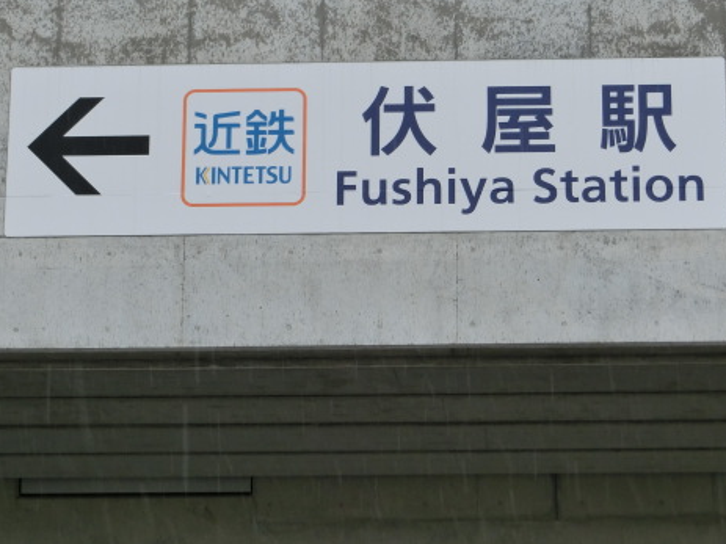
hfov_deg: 13.3
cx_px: 345
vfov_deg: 10.0
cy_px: 235
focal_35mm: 148
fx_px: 3103
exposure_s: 1/125
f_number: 5.7
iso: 160
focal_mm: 19.1
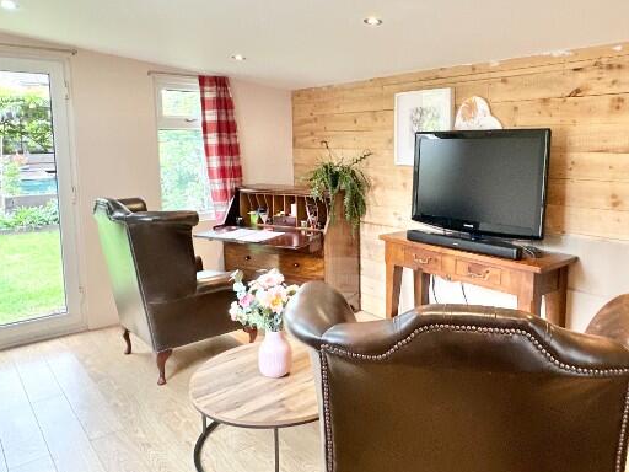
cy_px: 195
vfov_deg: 49.5
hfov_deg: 62.9
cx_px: 373
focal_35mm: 28
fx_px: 509
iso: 320
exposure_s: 1/99
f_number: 2.2
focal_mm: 2.22
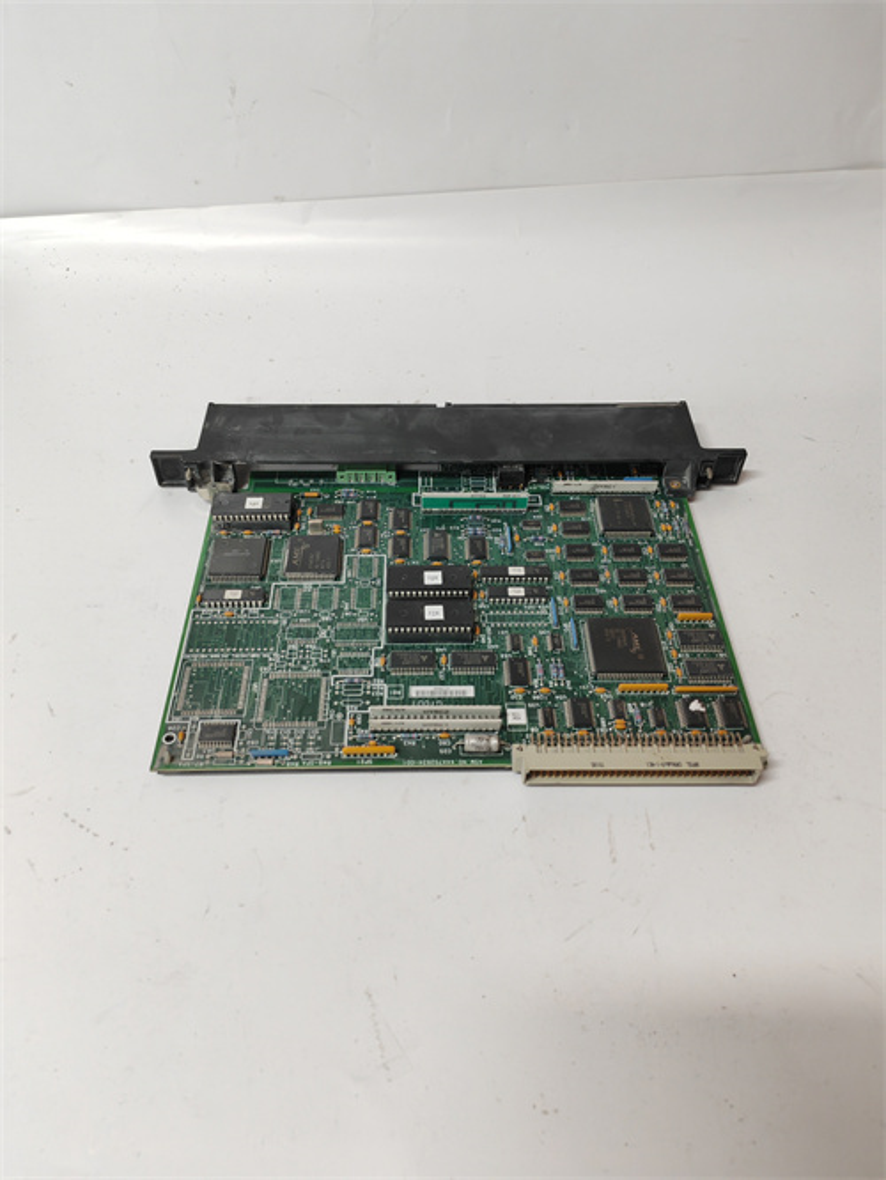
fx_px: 921
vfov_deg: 65.3
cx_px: 443
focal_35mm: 27
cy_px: 590
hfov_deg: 51.4
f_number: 1.9
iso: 1000
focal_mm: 6.12
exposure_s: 1/120
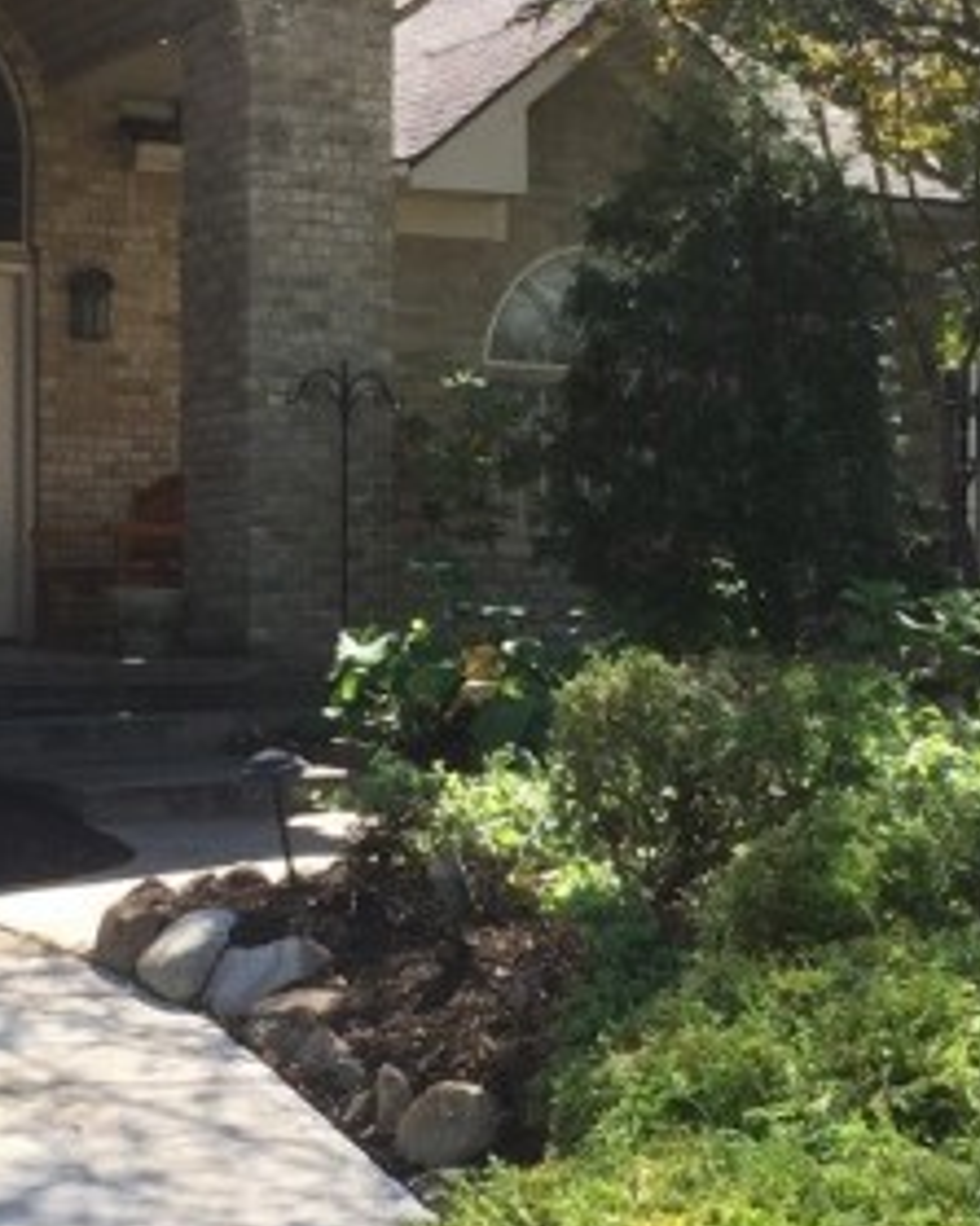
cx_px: 400
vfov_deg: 24.4
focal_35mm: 78
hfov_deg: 19.6
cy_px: 734
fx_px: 2829
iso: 32
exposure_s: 1/694
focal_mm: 4.15
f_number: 2.2
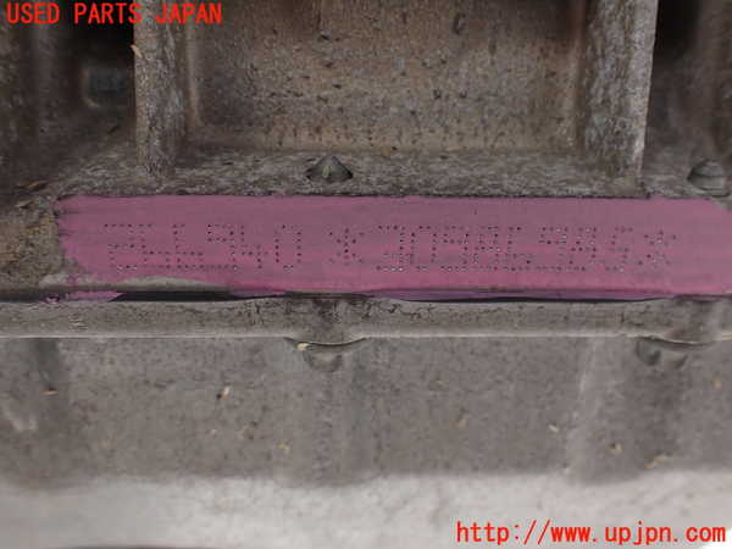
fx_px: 634
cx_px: 366
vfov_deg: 46.8
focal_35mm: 30
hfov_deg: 60.0
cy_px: 274
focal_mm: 5.4
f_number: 3.2
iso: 100
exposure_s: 1/160
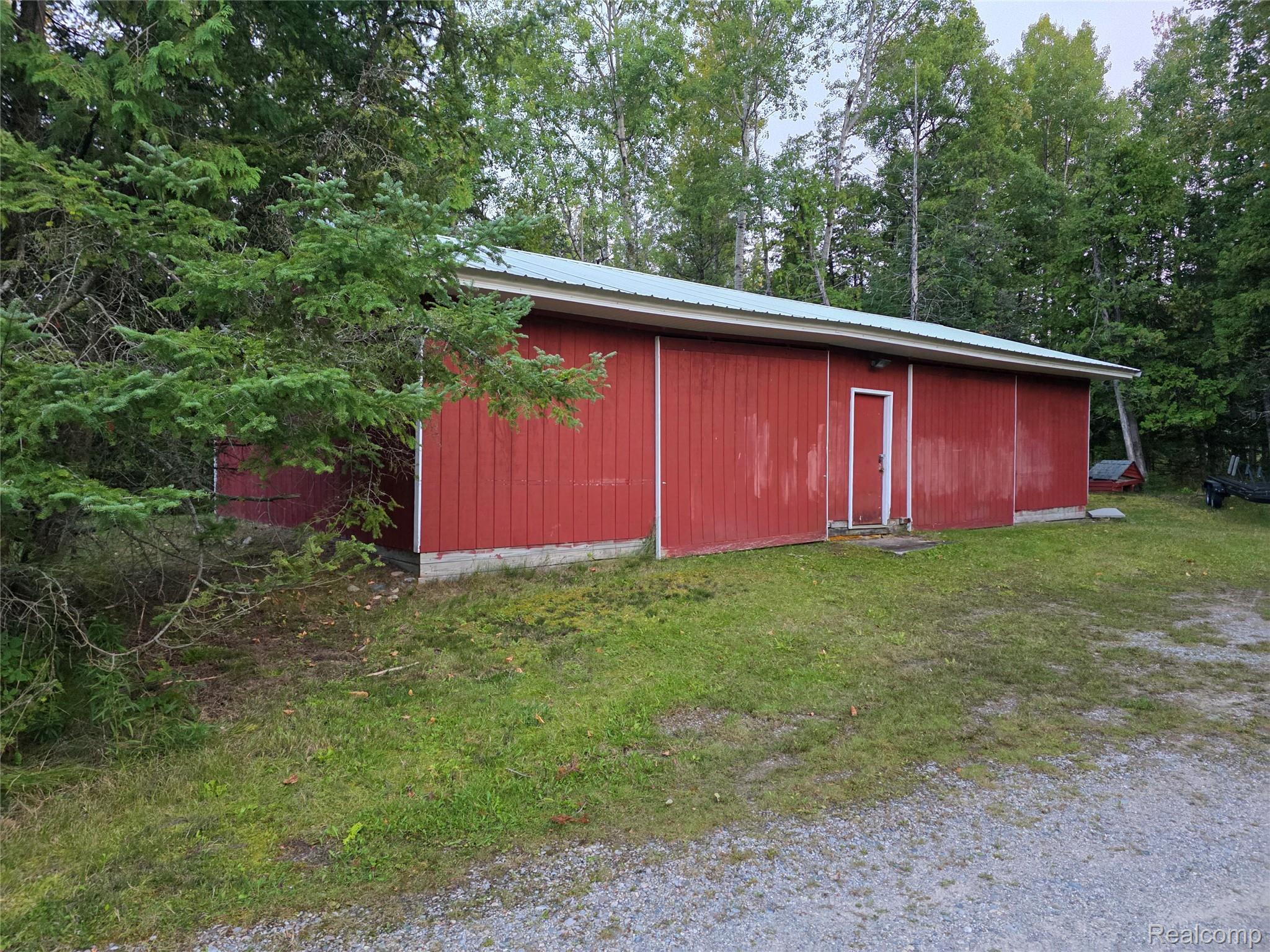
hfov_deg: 73.9
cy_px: 476
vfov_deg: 58.9
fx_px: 844
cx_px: 635
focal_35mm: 23
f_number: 1.7
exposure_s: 1/120
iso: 500
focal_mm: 6.3
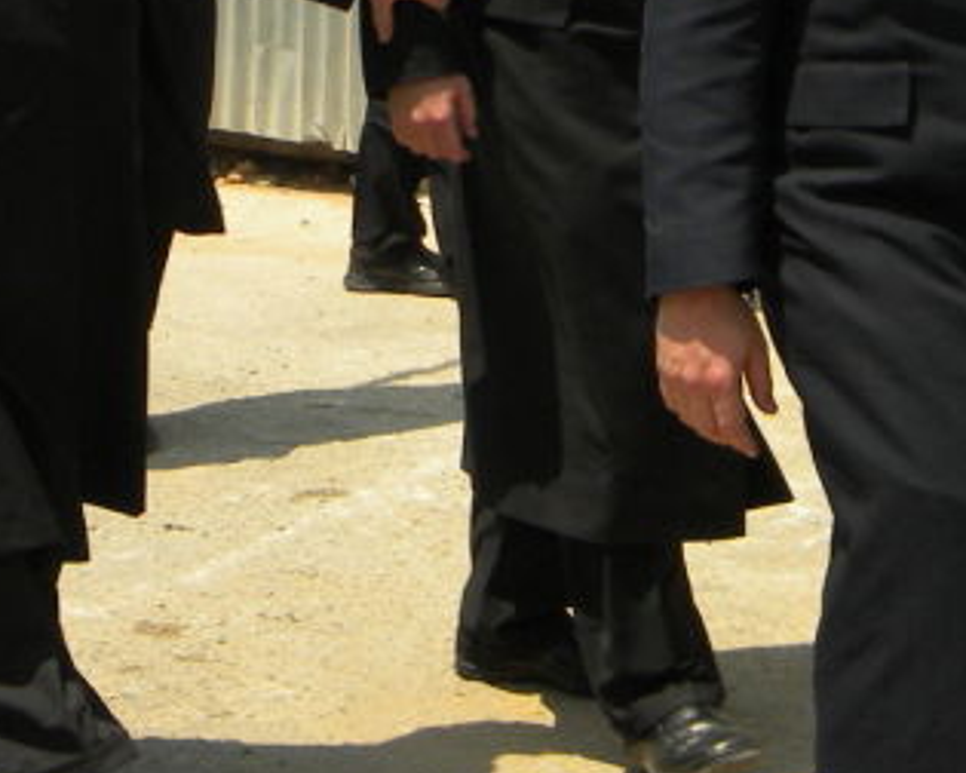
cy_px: 3
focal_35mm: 130
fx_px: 3717
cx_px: 294
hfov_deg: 14.8
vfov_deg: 11.7
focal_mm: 7.3
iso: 80
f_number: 7.6
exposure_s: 1/285
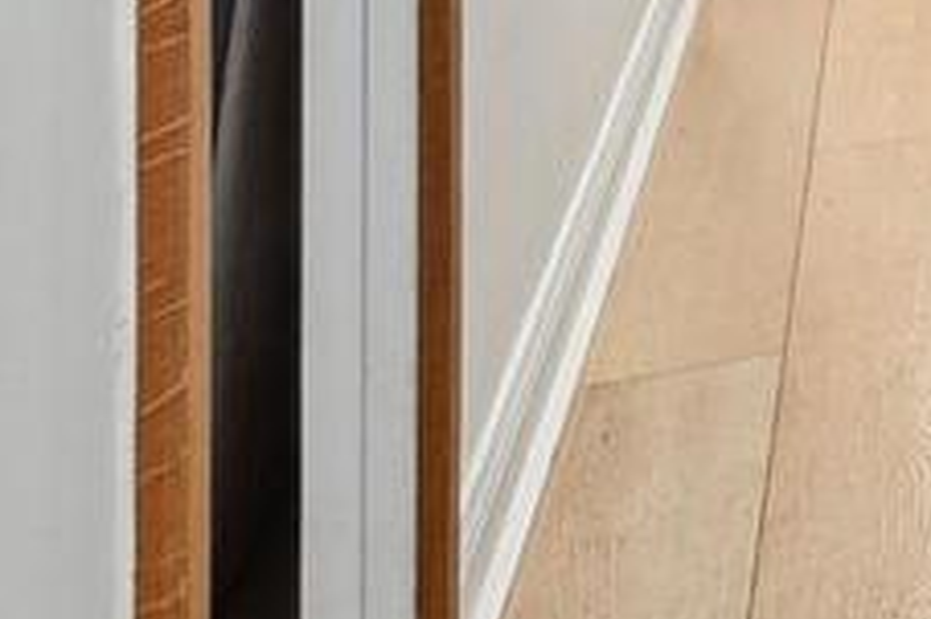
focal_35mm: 89
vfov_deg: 13.2
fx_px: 2300
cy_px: -627
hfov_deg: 13.5
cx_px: 2424
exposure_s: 1/4
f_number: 9
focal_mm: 14
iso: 200
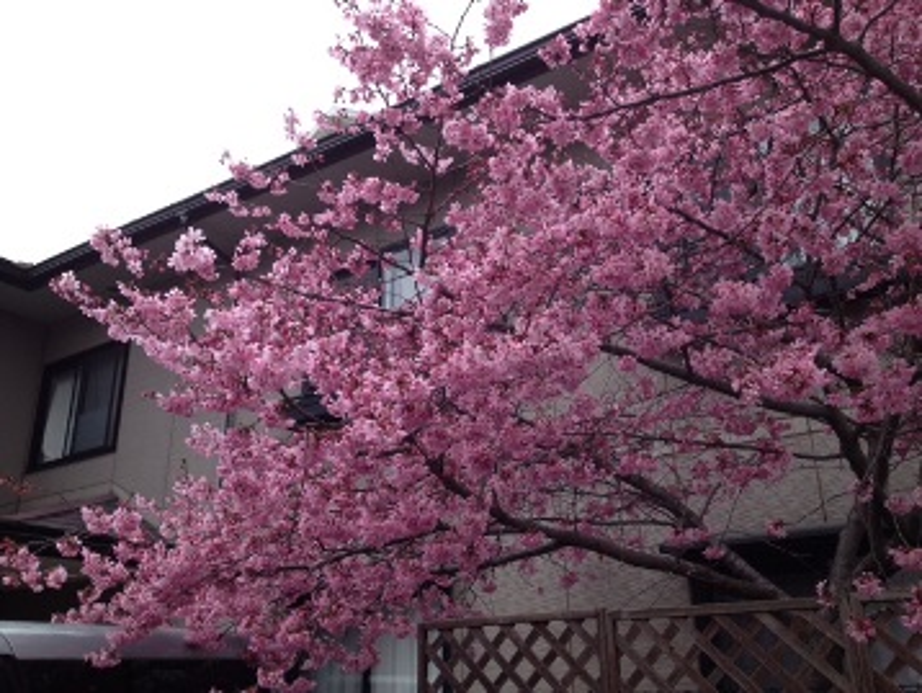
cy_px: 346
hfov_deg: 52.6
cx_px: 461
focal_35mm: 35
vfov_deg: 40.7
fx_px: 933
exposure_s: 1/800
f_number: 2.4
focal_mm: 4.28
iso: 50
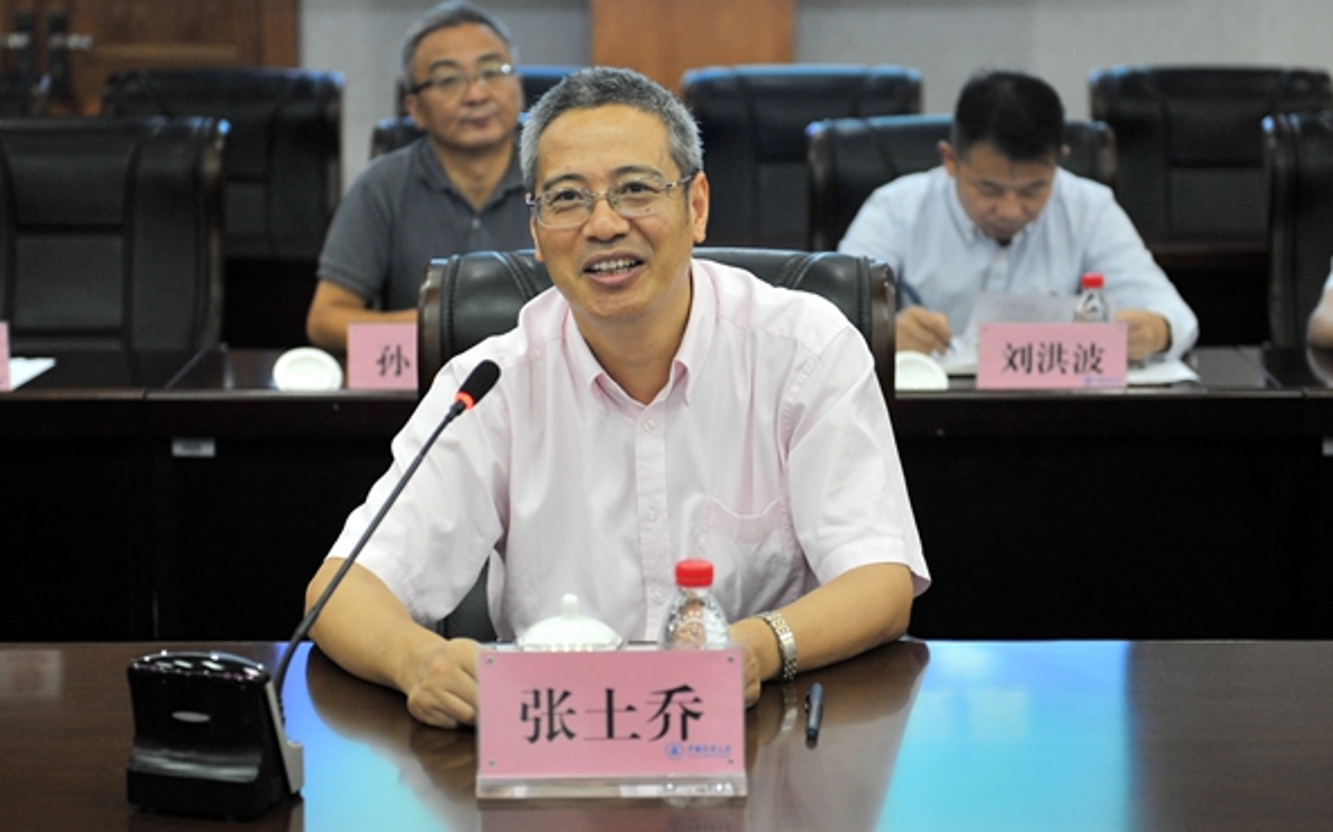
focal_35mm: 77
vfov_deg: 16.9
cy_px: 425
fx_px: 2796
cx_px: 654
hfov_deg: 26.8
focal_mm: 70
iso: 640
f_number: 2.8
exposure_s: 1/100
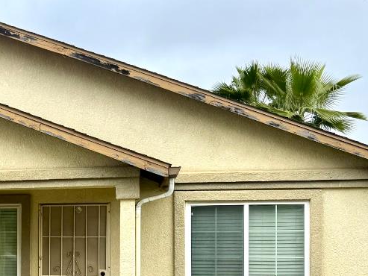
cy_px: 239
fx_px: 776
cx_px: -99
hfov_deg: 23.8
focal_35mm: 73
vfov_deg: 19.9
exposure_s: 1/2252
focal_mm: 6.76
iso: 80
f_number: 1.78
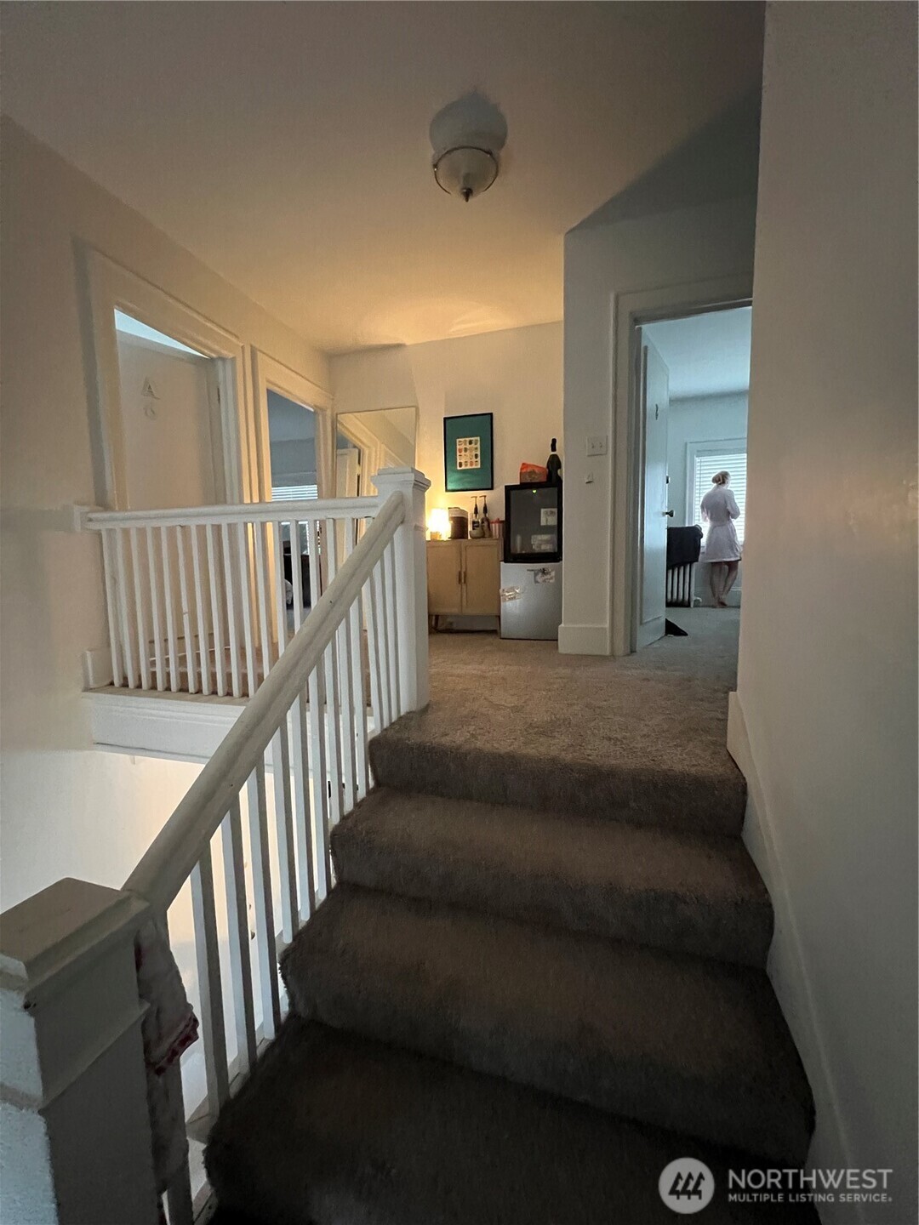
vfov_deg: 106.2
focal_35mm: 13
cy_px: 612
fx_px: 460
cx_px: 460
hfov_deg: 89.9
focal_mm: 1.57
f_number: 1.8
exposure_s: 1/40
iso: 1250
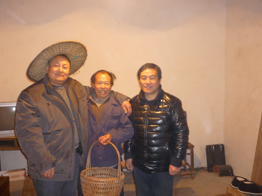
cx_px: 131
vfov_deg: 42.9
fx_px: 250
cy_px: 98
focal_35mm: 33
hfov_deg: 55.4
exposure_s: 1/8
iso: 200
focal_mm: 5.5
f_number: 2.8
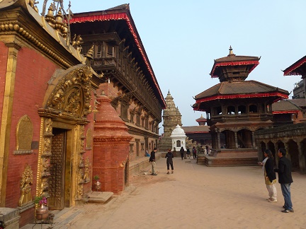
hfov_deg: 71.6
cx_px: 153
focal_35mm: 24
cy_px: 114
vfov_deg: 56.8
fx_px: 212
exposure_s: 1/125
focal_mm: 4.3
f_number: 3.5
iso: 100
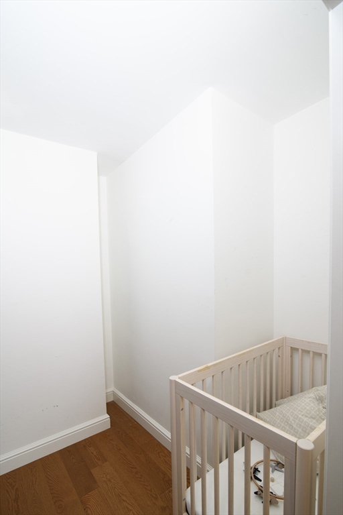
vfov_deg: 96.7
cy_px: 258
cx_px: 172
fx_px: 229
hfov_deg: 73.7
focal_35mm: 16
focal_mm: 16
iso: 1000
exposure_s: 1/40
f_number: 10
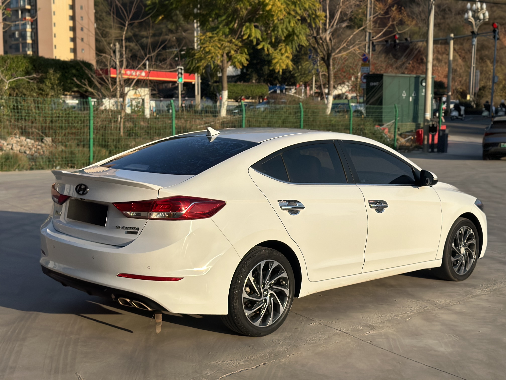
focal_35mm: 48
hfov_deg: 39.7
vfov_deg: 30.3
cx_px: 253
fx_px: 702
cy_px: 190
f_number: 1.78
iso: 80
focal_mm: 6.86
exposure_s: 1/10870
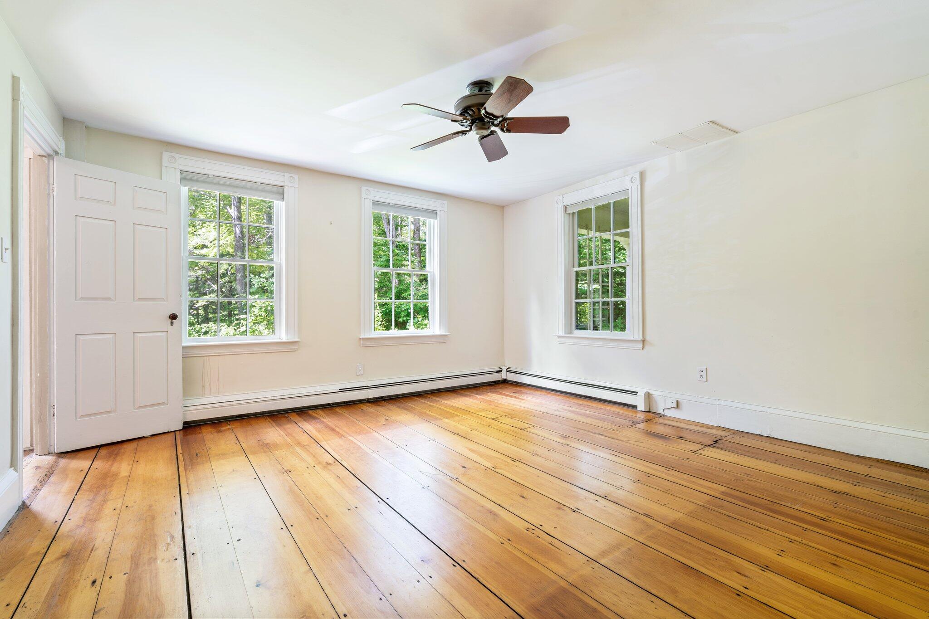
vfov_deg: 73.7
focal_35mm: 16
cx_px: 464
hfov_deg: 96.7
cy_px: 310
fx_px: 413
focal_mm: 16
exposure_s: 1.6
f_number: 9
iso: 125
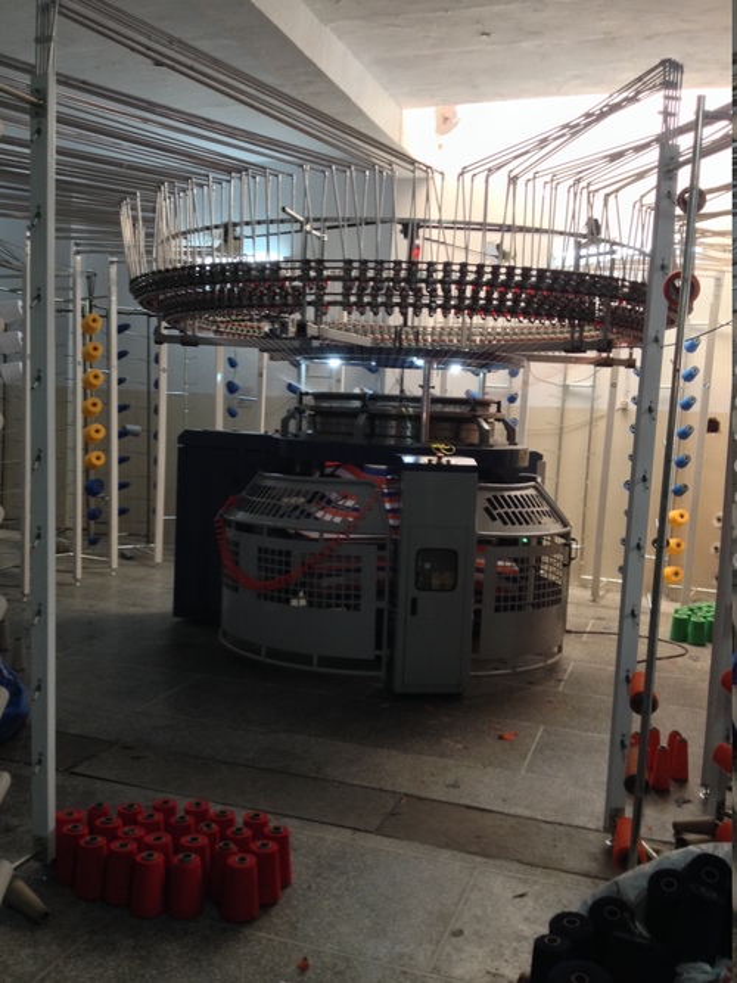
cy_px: 492
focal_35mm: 35
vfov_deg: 52.6
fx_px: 994
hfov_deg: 40.7
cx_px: 368
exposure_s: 1/20
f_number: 2.4
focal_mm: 4.28
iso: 125
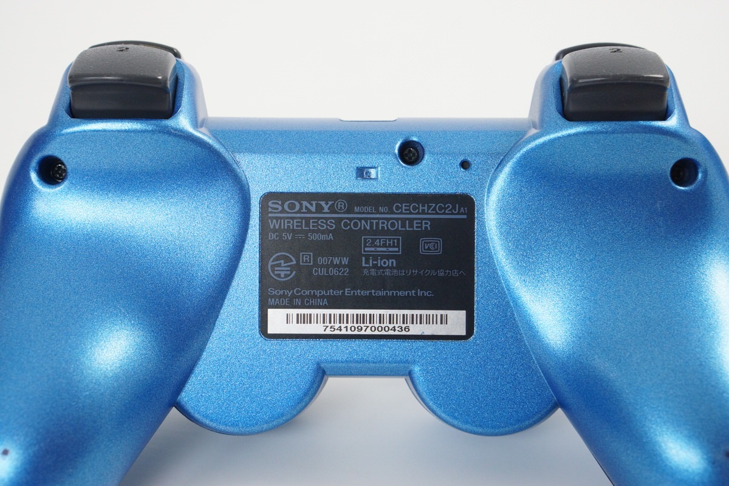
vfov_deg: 18.2
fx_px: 1519
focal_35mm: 75
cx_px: 364
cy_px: 243
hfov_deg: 27.0
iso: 1250
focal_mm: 50
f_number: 6.3
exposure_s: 1/80
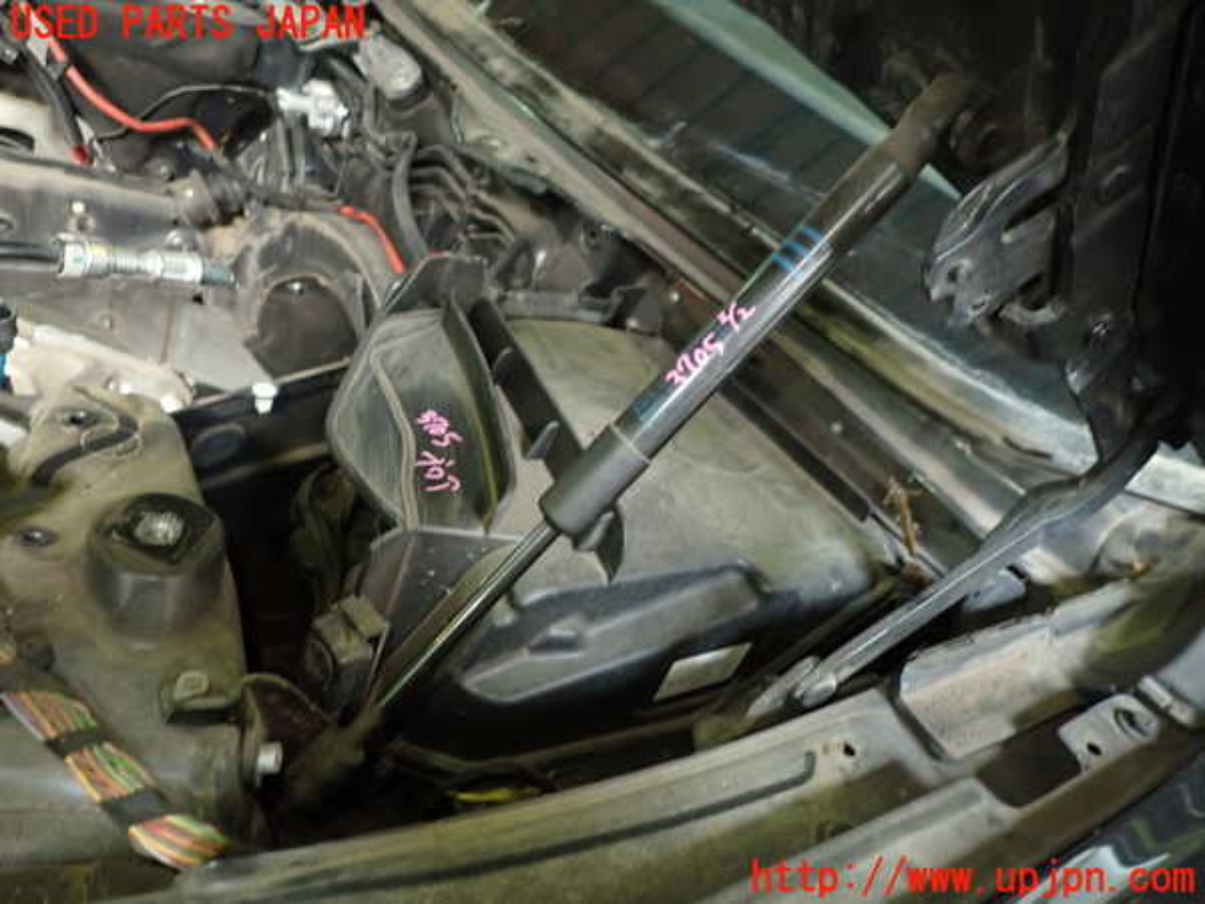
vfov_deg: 54.9
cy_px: 452
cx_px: 602
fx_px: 870
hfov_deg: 69.4
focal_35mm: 25
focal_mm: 4.5
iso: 500
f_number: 2
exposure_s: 1/30
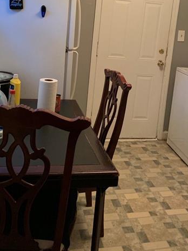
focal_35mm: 43
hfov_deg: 33.6
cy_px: 64
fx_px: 311
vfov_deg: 42.5
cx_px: 104
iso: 400
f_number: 1.8
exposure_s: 1/40
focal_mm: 4.25
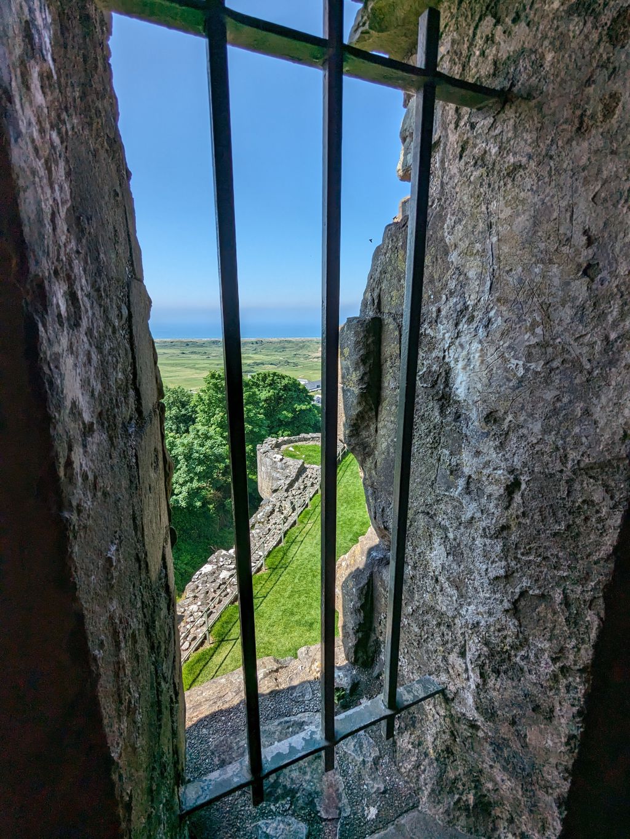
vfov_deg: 94.5
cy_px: 420
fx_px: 388
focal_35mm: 16
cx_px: 315
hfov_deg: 78.1
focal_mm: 2.35
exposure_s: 1/1222
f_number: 2.2
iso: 45
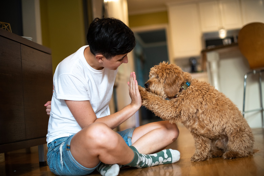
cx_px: 132
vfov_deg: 27.0
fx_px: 367
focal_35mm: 50
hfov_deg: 39.6
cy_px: 88
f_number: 2
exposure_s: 1/250
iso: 640
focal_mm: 50
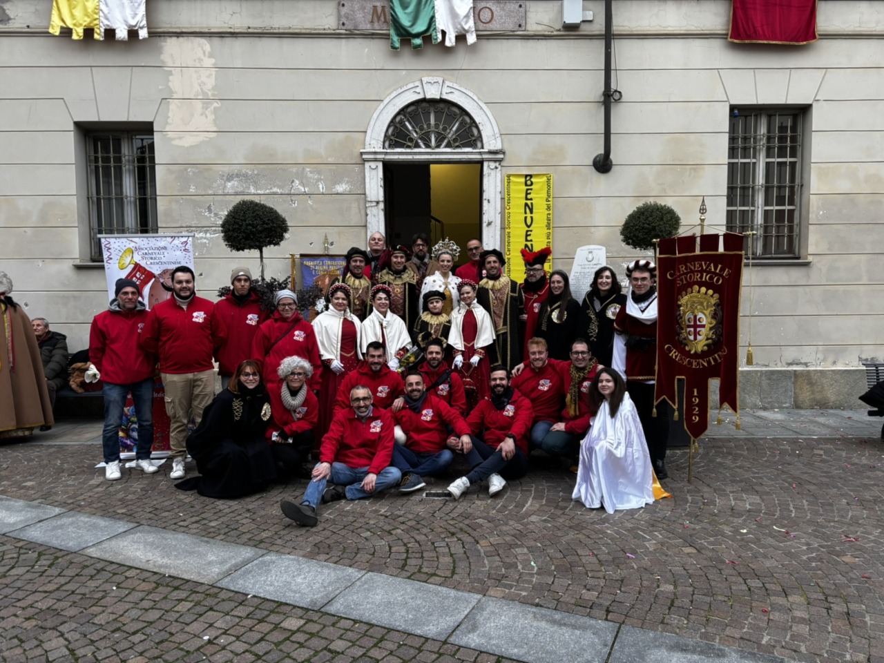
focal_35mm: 26
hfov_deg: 67.3
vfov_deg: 53.1
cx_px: 442
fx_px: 664
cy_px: 332
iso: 125
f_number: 1.6
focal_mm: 5.96
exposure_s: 1/72
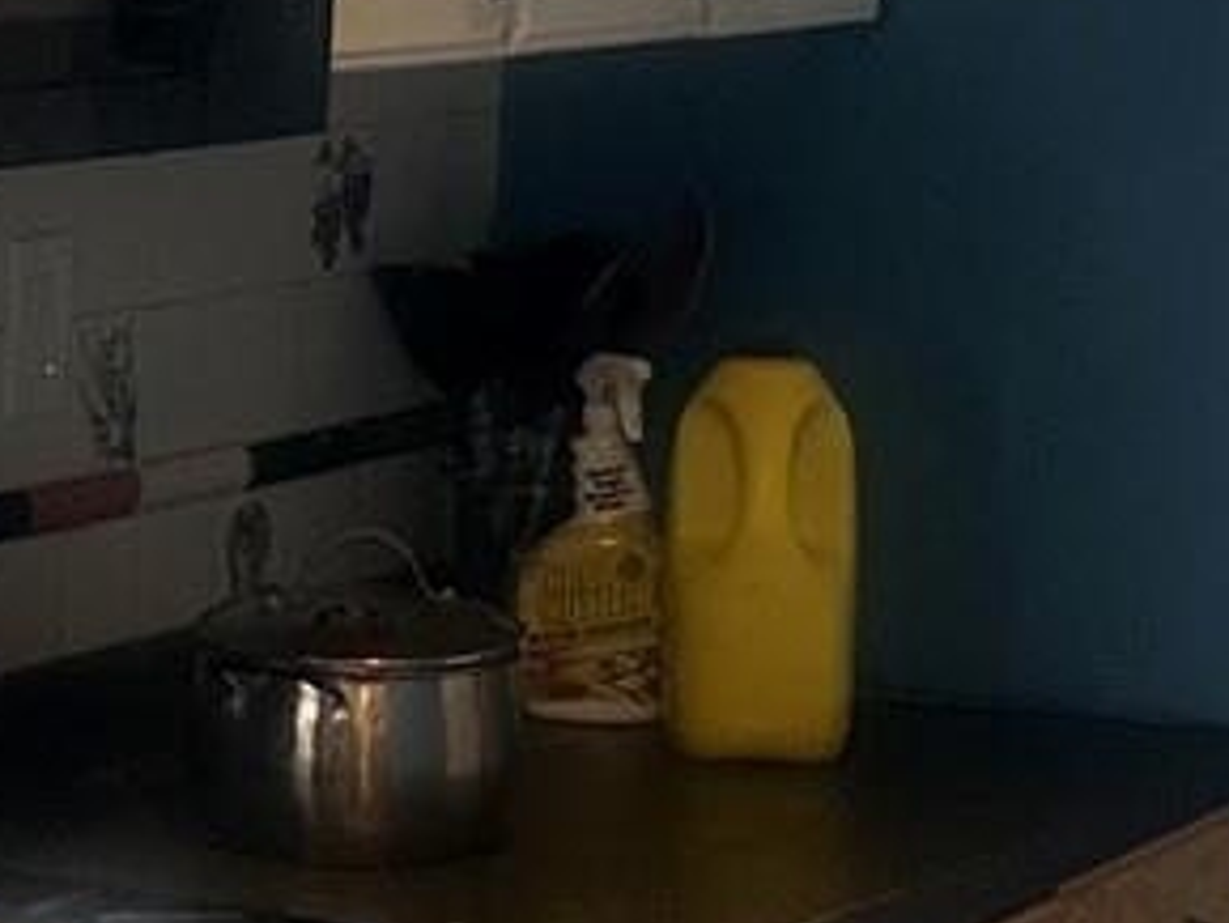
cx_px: 106
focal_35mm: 170
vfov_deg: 8.7
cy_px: 481
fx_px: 6038
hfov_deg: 11.5
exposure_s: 1/60
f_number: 1.78
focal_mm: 6.86
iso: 125
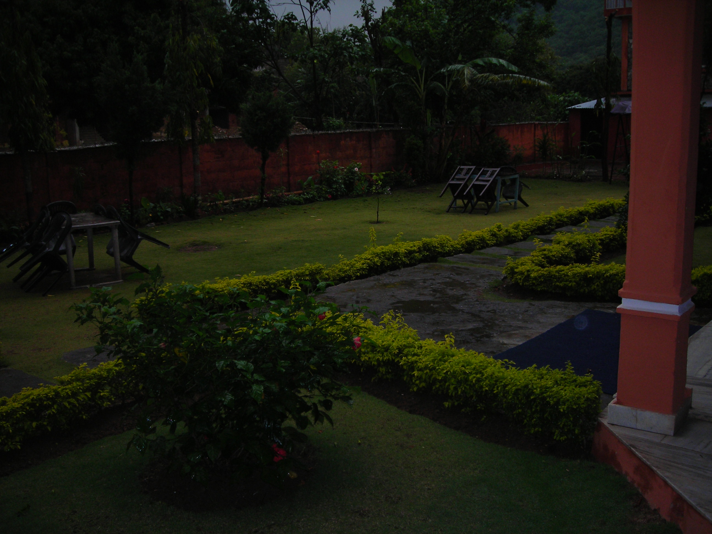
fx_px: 782
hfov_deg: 49.0
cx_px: 356
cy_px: 267
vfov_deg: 37.7
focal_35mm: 38
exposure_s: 1/60.1
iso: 87
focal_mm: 6.3
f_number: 3.2
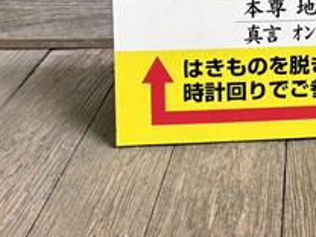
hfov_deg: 27.4
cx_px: 356
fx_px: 584
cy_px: -43
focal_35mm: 64
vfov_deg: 21.4
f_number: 1.6
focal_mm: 5.96
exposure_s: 1/121
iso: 80
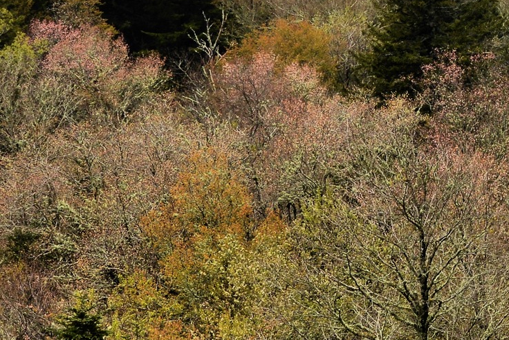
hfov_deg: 8.3
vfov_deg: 5.6
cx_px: 873
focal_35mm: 240
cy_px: -278
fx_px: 3394
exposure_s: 1/1000
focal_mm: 48
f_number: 11
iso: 500
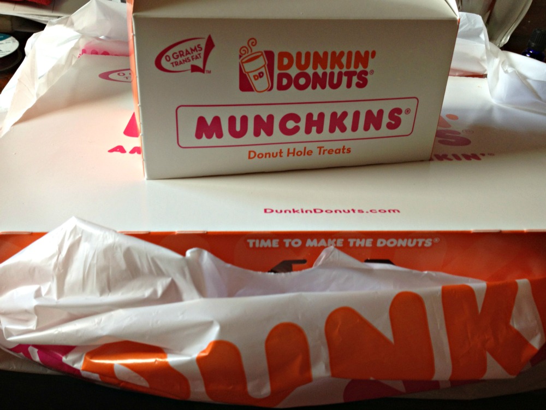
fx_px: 552
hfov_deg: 52.6
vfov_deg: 40.7
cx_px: 273
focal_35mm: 35
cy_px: 205
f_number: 2.4
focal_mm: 4.28
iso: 50
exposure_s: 1/20
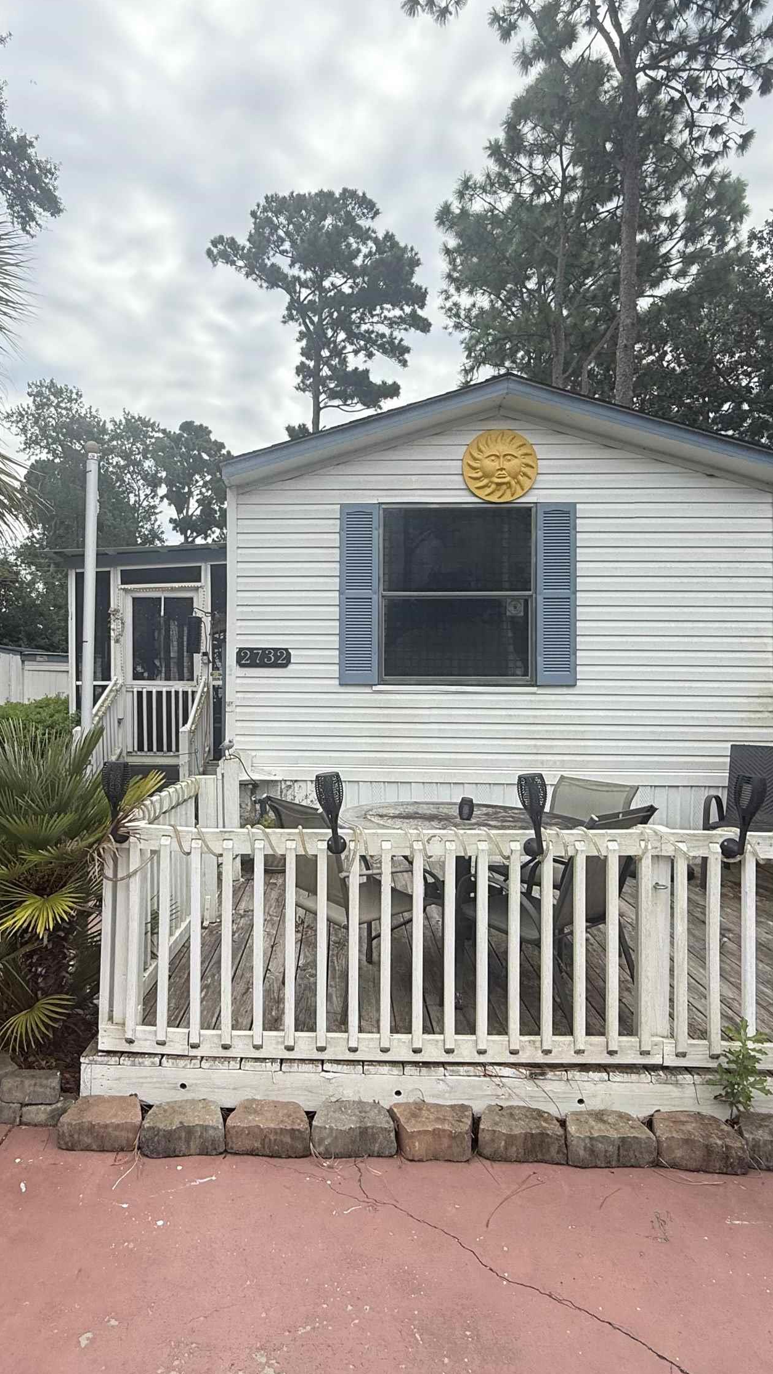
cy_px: 686
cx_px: 304
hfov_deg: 53.2
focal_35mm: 21
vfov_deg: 83.8
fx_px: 765
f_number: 2.2
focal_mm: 2.22
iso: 50
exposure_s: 1/1656
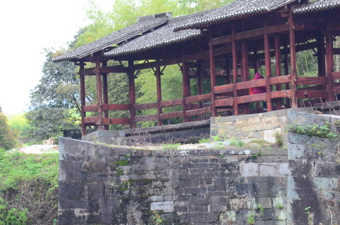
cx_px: 211
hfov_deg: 8.0
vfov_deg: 5.3
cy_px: 148
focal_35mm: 258
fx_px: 2429
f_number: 9
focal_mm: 105
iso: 2000
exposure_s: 1/100
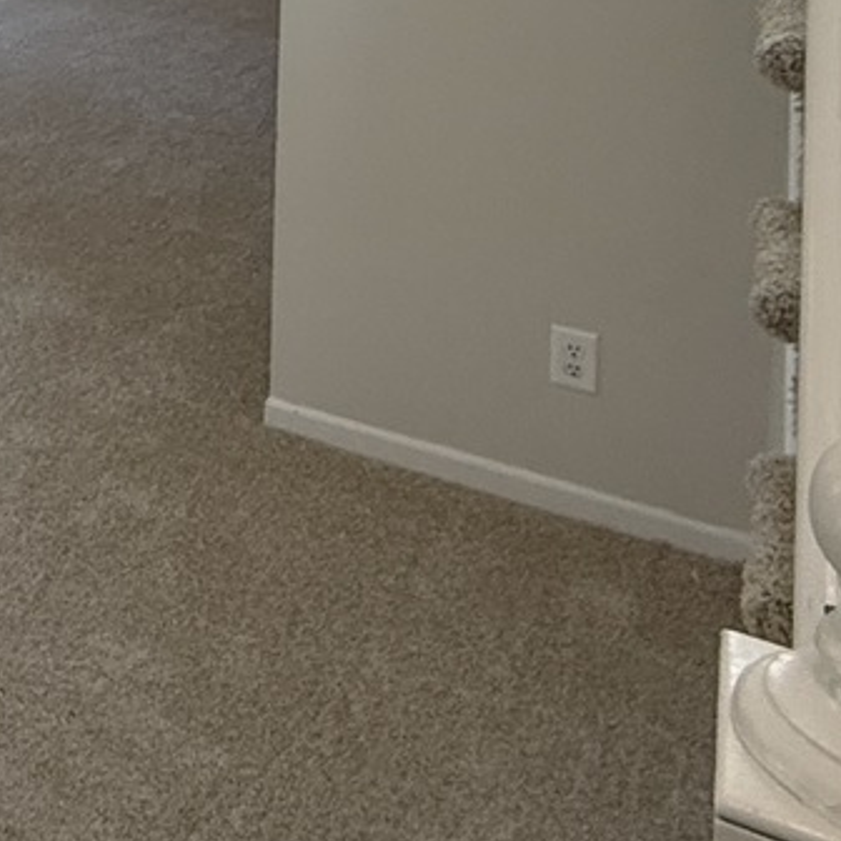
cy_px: -233
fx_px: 1457
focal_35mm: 53
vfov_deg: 27.3
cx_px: -413
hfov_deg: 24.9
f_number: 2.2
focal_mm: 2.22
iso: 160
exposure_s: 1/120
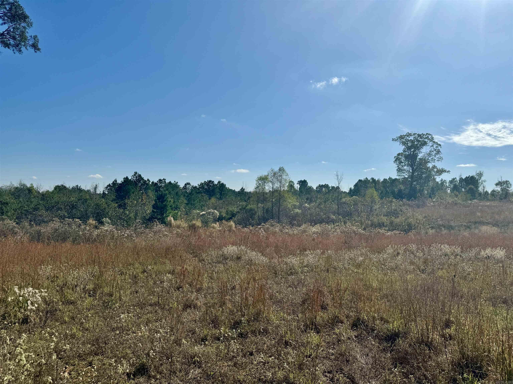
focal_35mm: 24
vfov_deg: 56.8
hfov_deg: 71.6
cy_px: 192
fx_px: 356
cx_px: 256
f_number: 1.78
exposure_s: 1/12346
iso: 80
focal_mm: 6.76
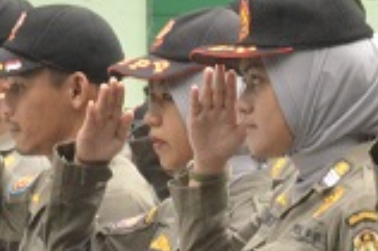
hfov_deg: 3.5
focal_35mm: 595
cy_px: 275
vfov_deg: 2.3
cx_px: 227
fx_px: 6244
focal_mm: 85
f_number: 29
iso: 4000
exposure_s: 1/100
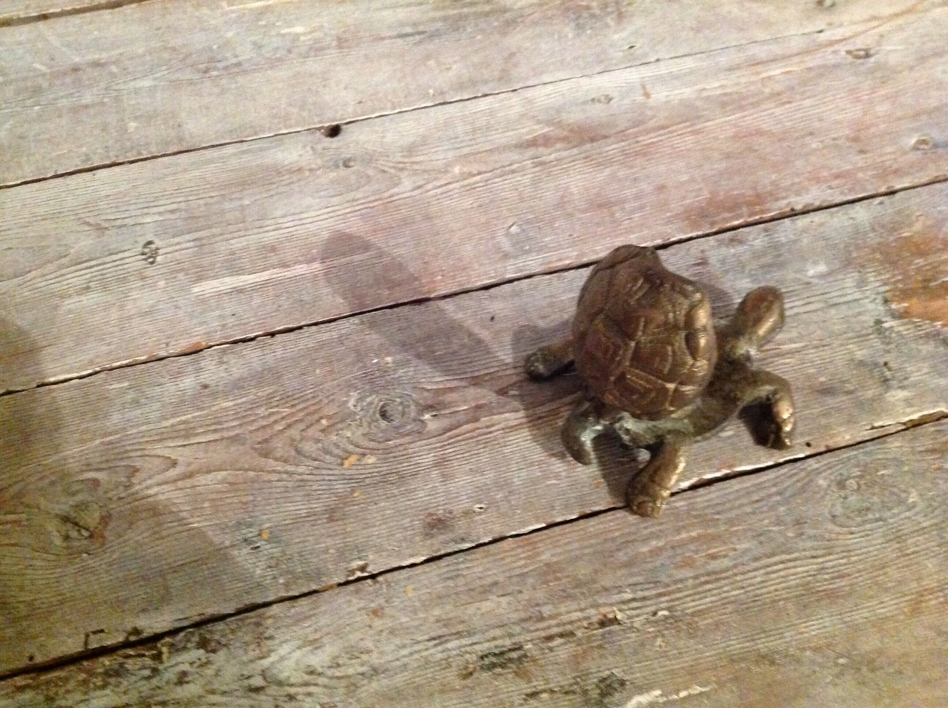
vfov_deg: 40.6
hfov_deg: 52.7
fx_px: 957
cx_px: 474
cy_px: 354
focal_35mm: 35
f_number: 2.4
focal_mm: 4.28
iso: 800
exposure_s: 1/17
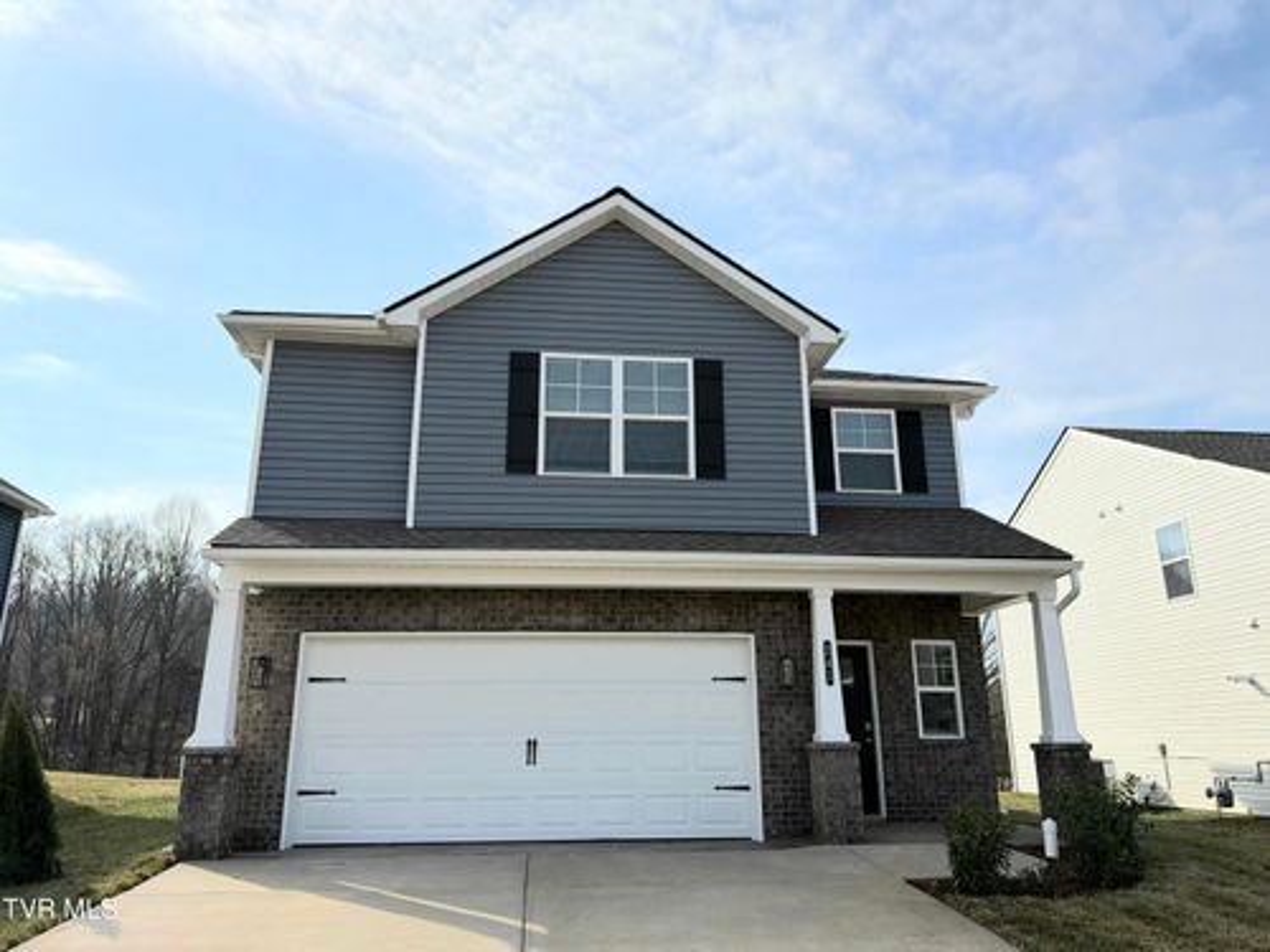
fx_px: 881
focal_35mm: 24
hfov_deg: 71.6
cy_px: 476
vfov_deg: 56.8
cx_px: 635
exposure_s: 1/10000
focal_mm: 6.76
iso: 80
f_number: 1.78
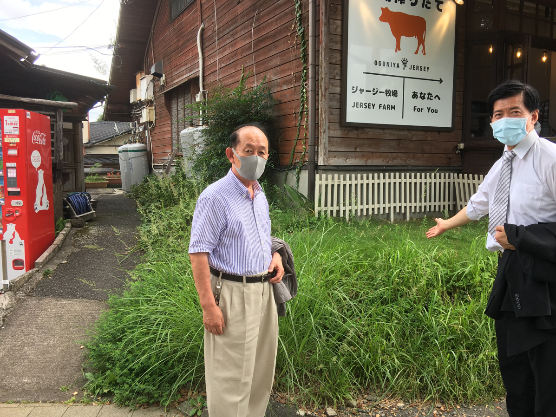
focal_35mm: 31
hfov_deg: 58.3
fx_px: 498
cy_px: 220
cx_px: 290
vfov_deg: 45.4
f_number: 2.2
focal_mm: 4.15
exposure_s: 1/200
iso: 25
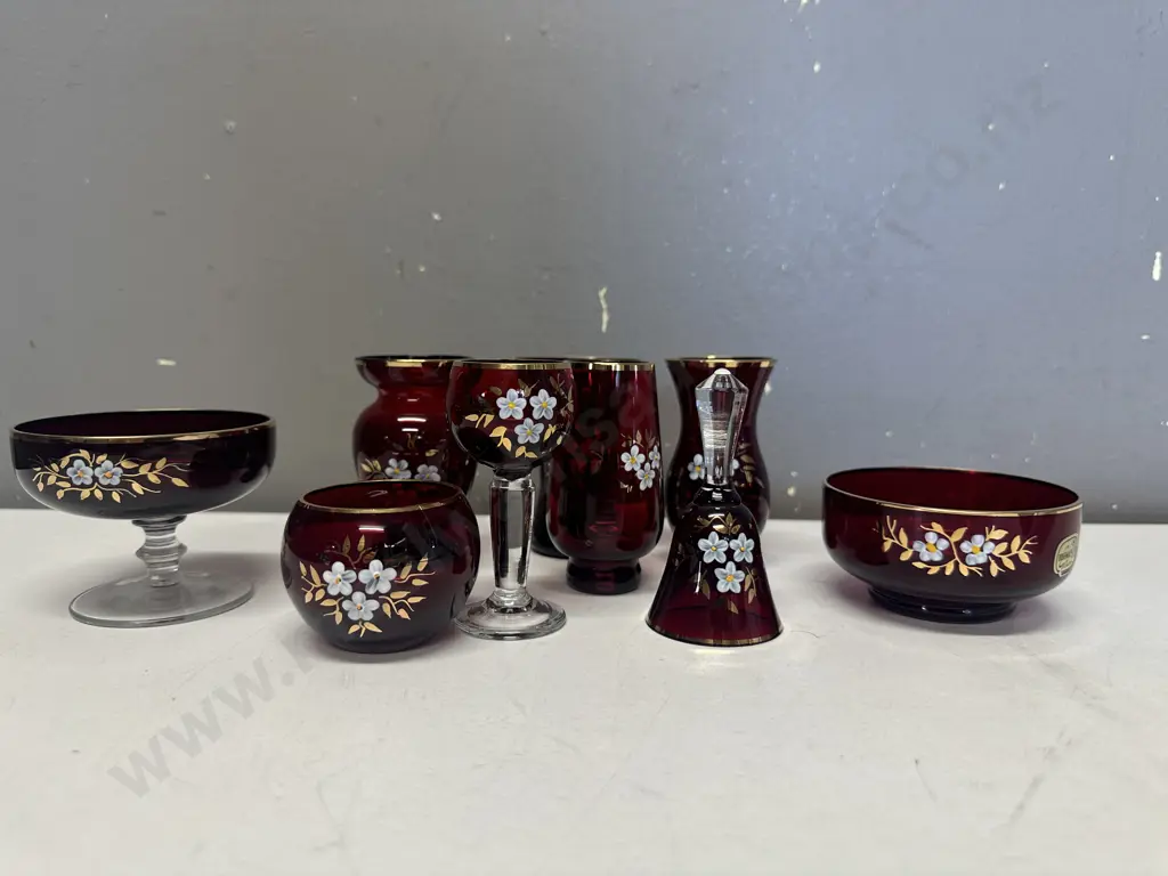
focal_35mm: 24
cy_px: 438
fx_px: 810
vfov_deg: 56.8
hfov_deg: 71.6
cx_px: 584
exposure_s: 1/100
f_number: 1.78
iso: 125
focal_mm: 6.86
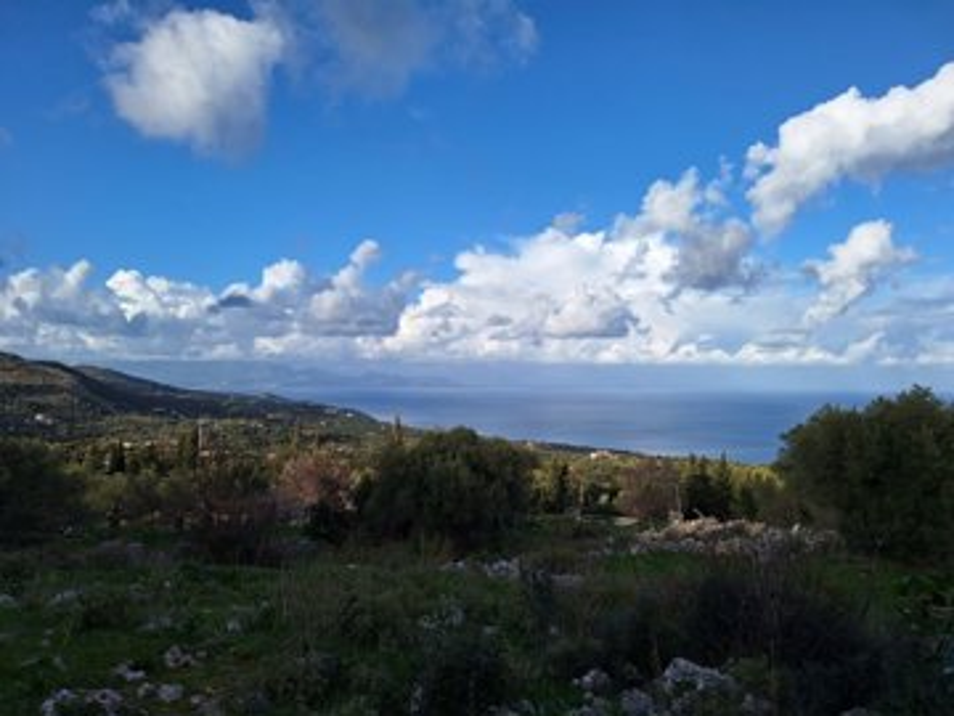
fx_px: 634
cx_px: 477
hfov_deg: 73.9
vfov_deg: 58.9
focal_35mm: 23
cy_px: 358
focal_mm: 5.54
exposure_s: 1/2825
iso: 40
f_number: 1.8
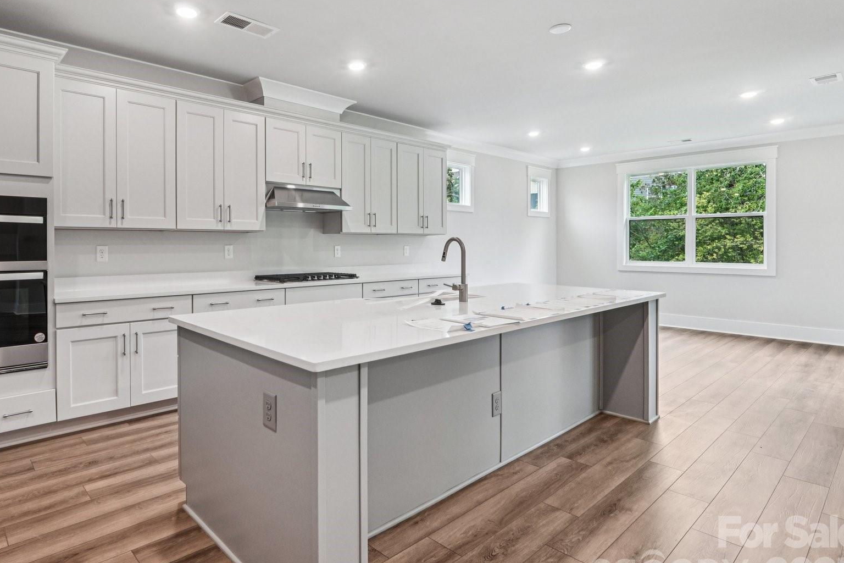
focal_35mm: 20
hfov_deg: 82.9
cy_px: 244
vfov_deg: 61.7
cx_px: 337
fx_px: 469
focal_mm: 10
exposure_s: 1/20
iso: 400
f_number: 8
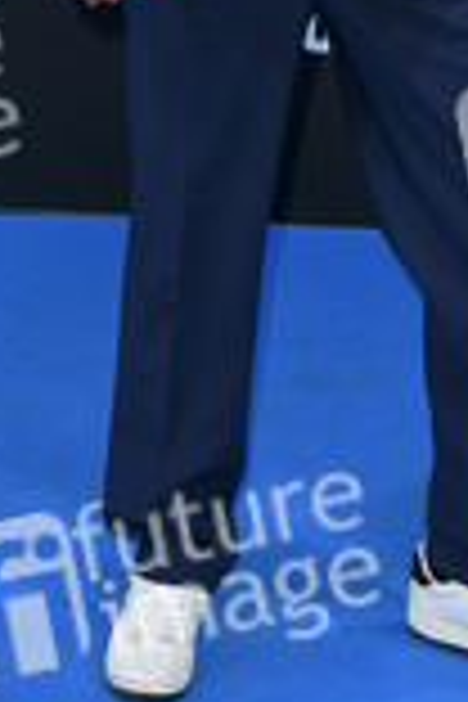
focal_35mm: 128
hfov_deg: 10.7
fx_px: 2496
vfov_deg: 15.5
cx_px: 279
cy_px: -94
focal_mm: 50
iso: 400
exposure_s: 1/500
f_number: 4
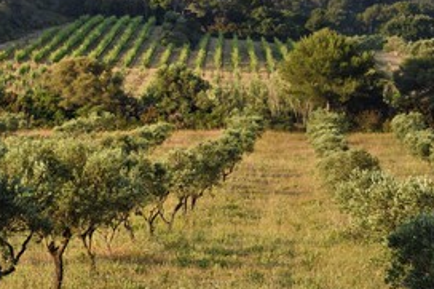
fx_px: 1904
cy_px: 117
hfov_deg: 13.0
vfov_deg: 8.7
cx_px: 114
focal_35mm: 158
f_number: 10
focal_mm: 102
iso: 320
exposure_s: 1/200
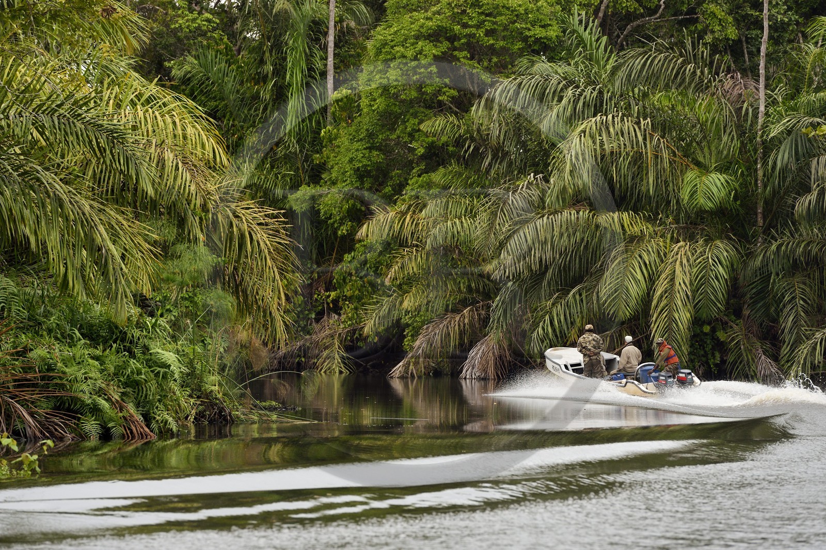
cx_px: 413
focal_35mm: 200
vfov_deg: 6.9
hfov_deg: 10.3
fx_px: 4588
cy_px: 275
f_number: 6.3
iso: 800
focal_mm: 200
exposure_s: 1/640
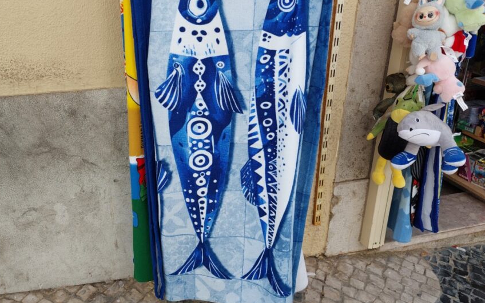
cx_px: 193
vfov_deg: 39.4
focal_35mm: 32
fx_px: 423
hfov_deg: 59.1
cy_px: 132
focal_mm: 5.23
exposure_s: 1/230
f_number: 1.8
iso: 25
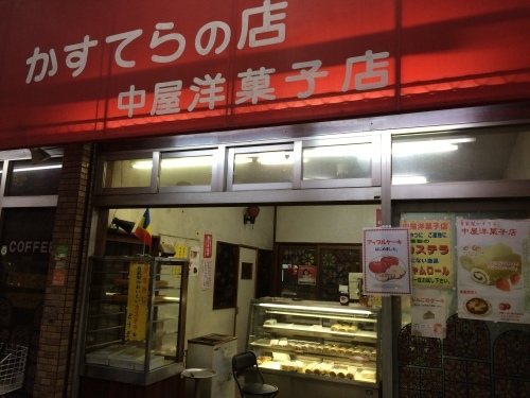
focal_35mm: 29
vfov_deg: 48.2
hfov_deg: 61.7
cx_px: 265
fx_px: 444
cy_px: 199
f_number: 2.2
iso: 50
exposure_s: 1/30
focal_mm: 4.15
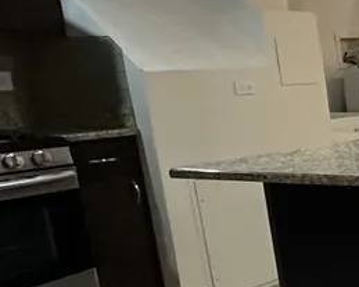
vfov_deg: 19.9
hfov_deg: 16.5
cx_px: 776
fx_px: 807
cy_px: 229
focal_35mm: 76
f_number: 2.2
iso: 320
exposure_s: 1/60
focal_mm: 2.22
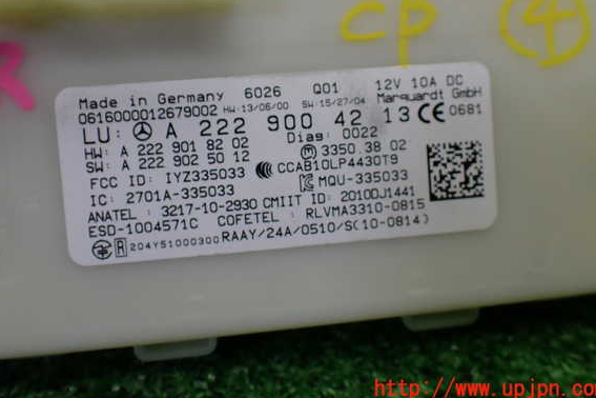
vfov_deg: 39.8
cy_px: 165
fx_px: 546
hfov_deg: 57.2
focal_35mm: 33
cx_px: 296
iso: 160
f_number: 2.3
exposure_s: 1/125
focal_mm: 5.4
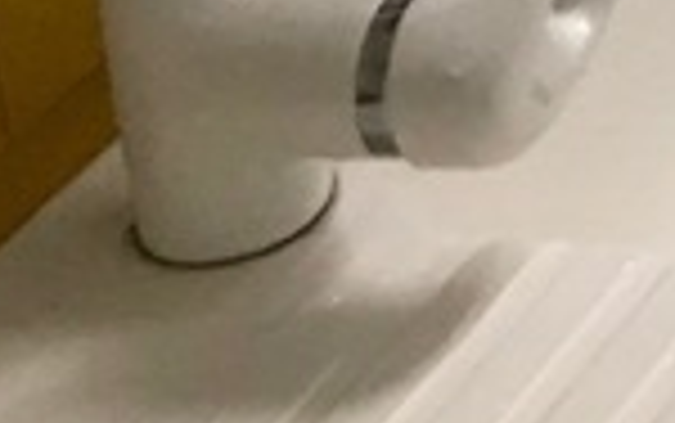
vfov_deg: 5.7
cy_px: -963
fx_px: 3866
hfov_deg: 8.6
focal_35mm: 210
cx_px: 1881
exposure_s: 1/33
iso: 100
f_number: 2.2
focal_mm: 4.15
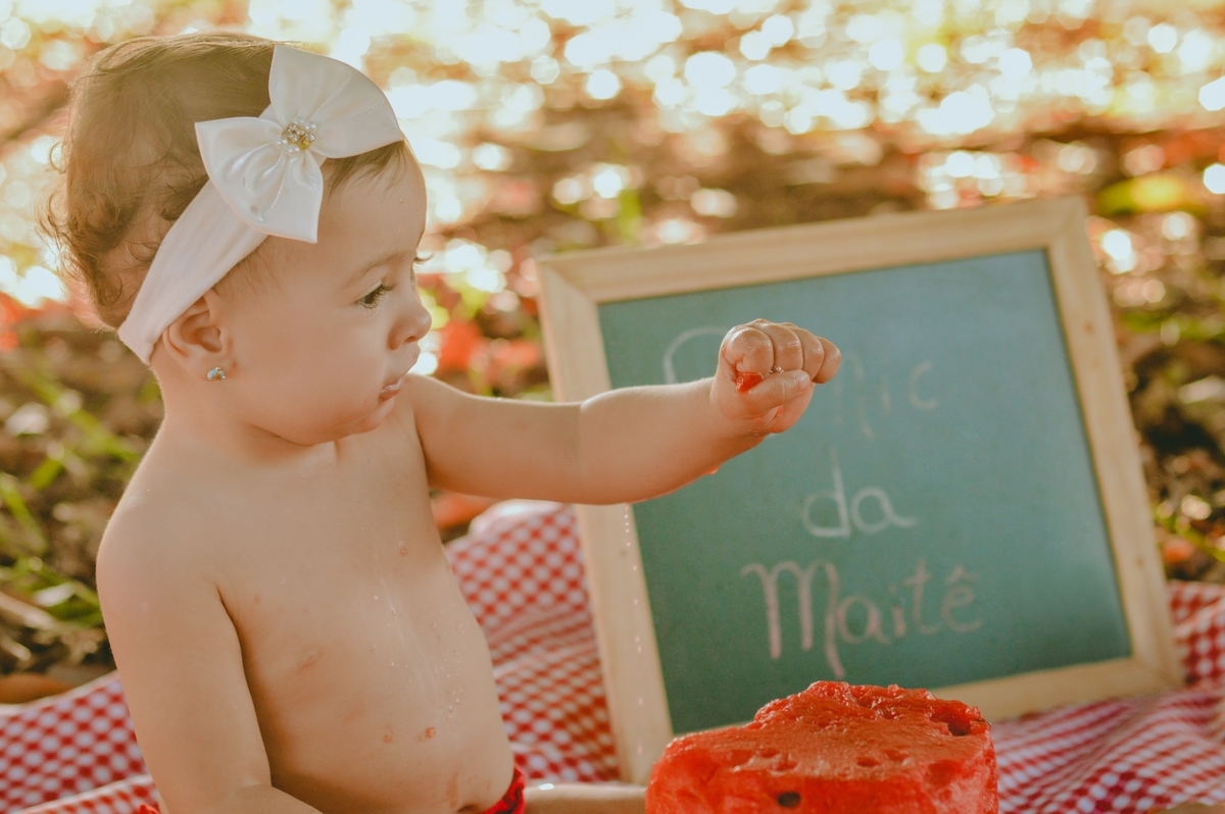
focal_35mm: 75
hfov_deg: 27.0
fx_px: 2550
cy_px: 407
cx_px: 612
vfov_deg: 18.2
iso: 800
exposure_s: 1/400
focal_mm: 50
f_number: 3.5
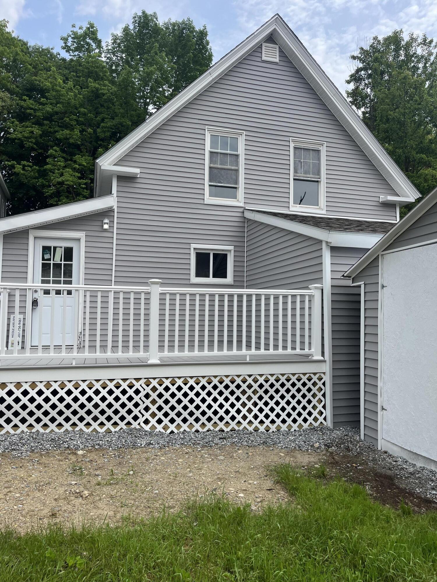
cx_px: 218
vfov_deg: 67.3
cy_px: 291
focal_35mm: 26
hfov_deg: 53.1
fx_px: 438
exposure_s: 1/2755
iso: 50
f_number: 1.6
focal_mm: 5.1
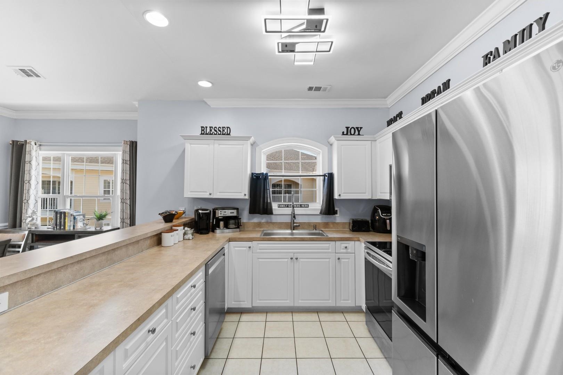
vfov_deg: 77.3
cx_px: 282
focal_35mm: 15
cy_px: 188
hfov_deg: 100.4
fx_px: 235
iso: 100
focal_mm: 10
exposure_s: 1/15
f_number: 4.5
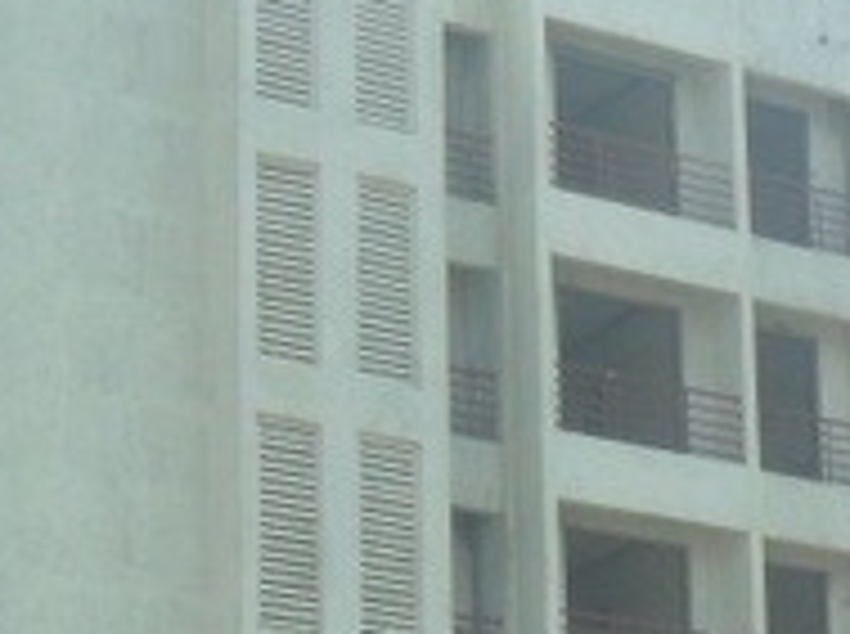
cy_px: 706
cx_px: 652
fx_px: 3848
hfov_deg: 12.6
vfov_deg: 9.3
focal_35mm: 157
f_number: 4
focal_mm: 6.6
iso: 100
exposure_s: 1/750
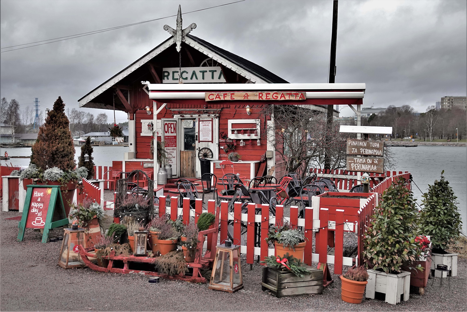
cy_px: 156
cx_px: 234
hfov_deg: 48.5
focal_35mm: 40
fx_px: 519
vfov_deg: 33.4
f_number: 3.2
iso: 100
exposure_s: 1/320
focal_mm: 14.65
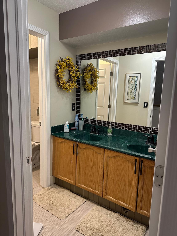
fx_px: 164
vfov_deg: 71.6
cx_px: 88
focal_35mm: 24
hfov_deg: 56.8
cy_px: 118
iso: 400
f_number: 1.78
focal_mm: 6.86
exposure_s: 1/60
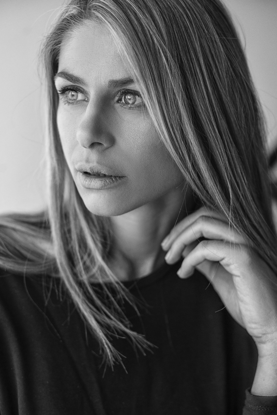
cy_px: 208
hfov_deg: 27.0
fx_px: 577
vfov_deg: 39.6
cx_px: 138
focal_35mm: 50
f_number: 3.5
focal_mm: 50
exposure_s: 1/250
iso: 800
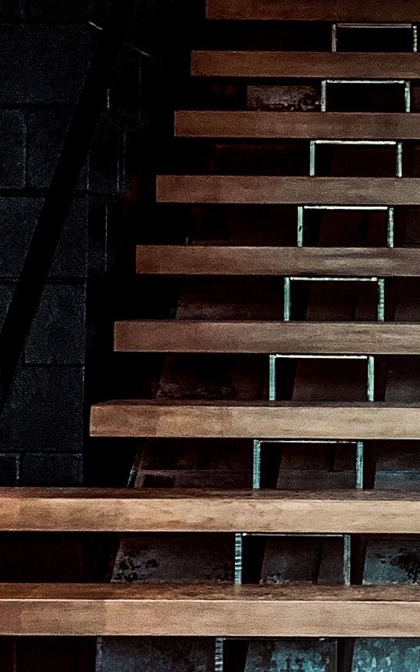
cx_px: 547
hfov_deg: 10.1
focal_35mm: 127
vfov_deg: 16.4
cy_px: 291
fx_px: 2326
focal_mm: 4.25
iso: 80
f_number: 1.8
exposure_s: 1/120
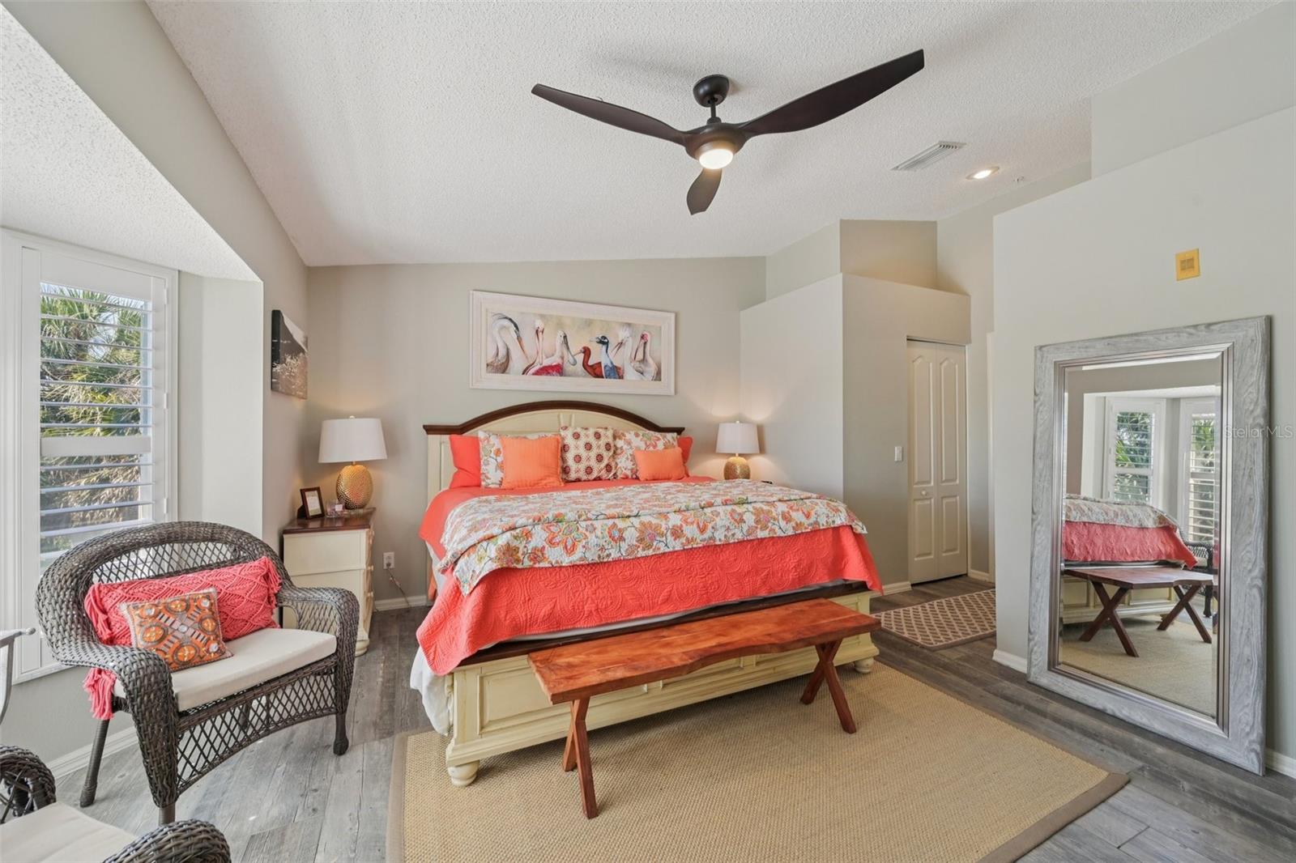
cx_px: 648
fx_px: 504
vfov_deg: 81.2
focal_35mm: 14
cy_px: 432
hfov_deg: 104.3
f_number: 8
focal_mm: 14
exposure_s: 1/50
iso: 400
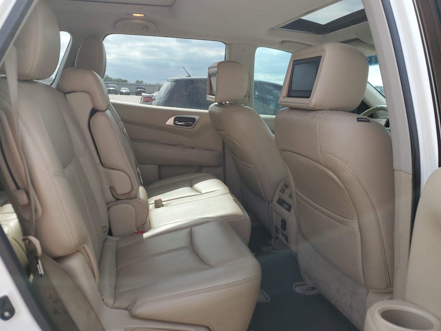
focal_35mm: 27
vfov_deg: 51.4
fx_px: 344
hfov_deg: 65.3
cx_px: 212
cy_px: 164
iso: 50
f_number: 1.5
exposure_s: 1/909
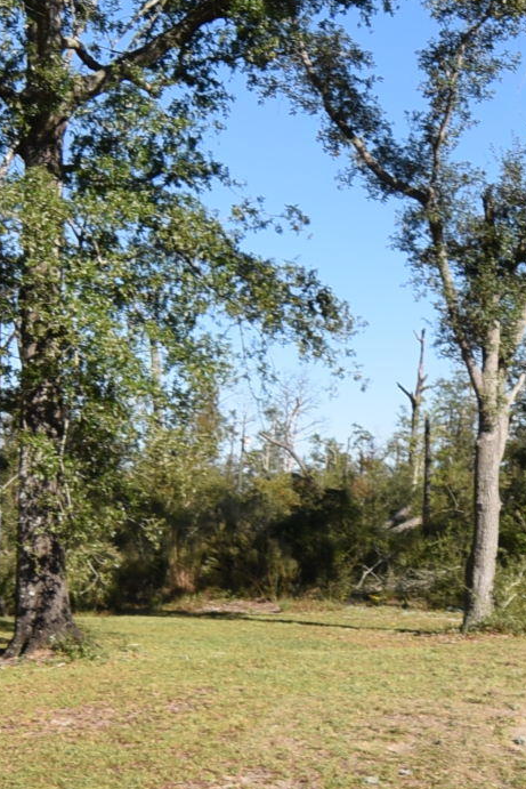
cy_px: 549
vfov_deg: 30.6
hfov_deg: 20.6
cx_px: 439
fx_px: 1424
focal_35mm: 65
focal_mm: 10
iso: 100
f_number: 9
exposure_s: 1/200
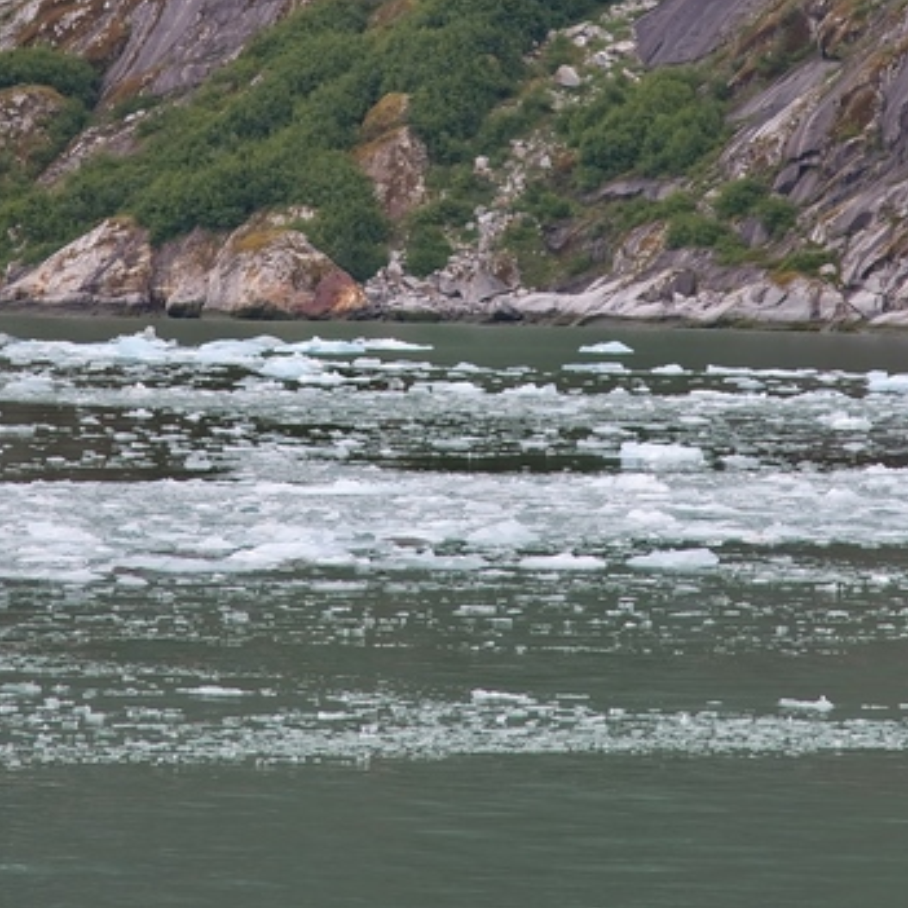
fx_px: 11040
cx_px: 406
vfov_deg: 4.7
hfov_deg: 4.7
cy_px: -3
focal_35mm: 372
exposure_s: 1/250
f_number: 4
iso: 110
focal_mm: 120
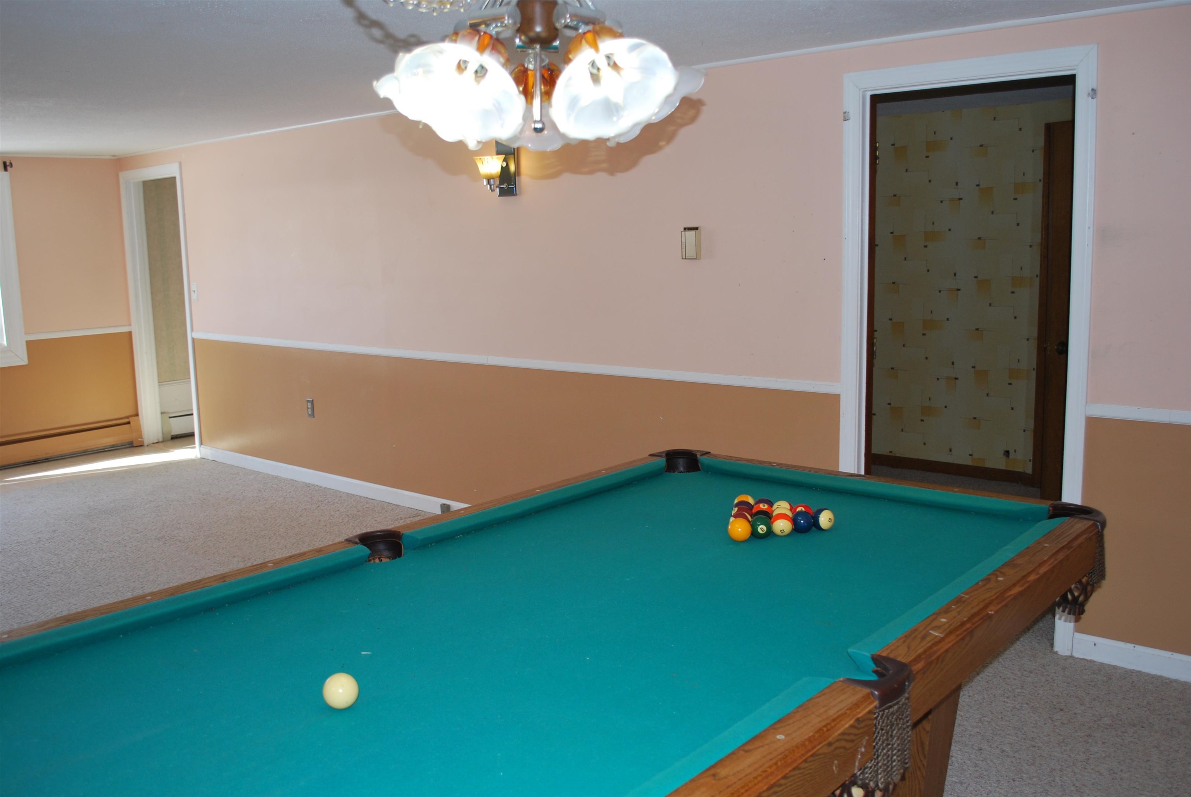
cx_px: 596
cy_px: 398
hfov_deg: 61.9
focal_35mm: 30
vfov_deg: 43.7
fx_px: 994
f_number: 3.8
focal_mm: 20
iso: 200
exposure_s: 1/60
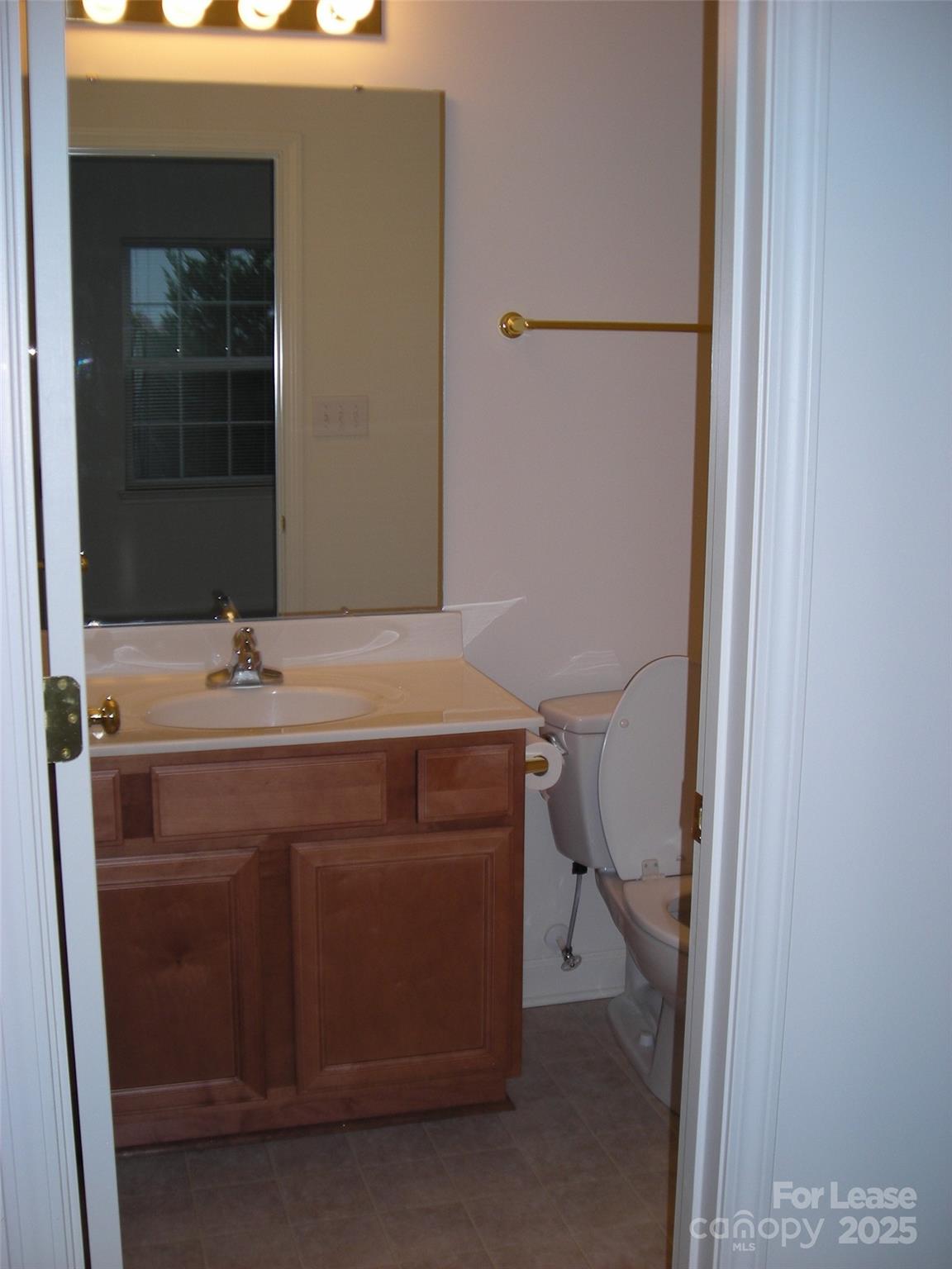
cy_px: 634
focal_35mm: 38
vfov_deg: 49.0
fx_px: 1393
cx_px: 476
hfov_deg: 37.7
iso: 50
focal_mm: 6.3
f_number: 3.2
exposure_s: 1/60
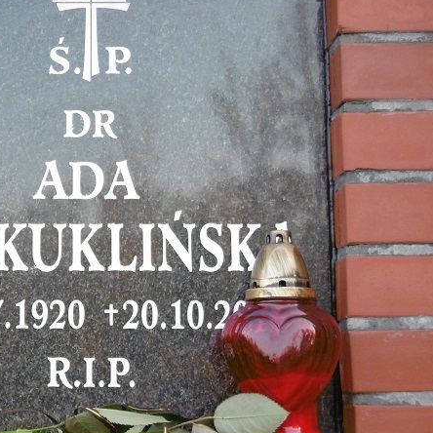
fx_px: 1330
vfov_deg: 18.5
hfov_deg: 18.3
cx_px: 81
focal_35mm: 94
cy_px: 172
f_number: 4.2
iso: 200
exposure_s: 1/80
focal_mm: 10.5
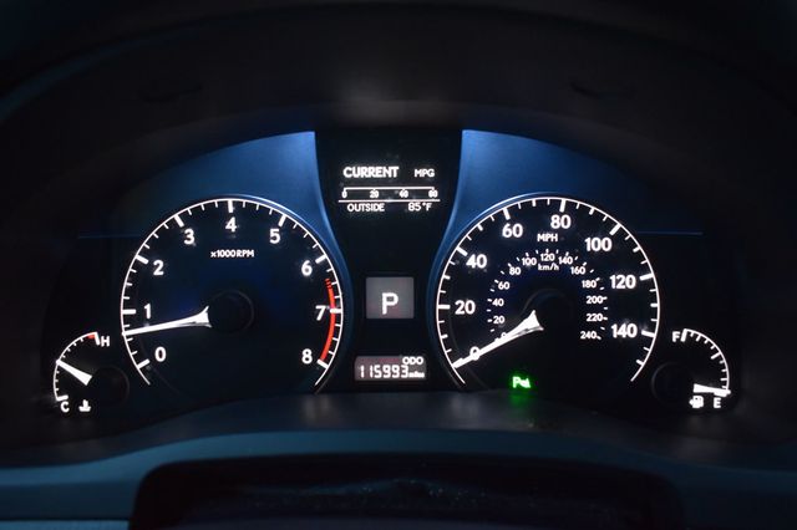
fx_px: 664
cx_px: 398
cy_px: 265
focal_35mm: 30
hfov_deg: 62.0
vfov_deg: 43.6
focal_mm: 20
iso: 1600
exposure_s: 1/13
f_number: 3.8
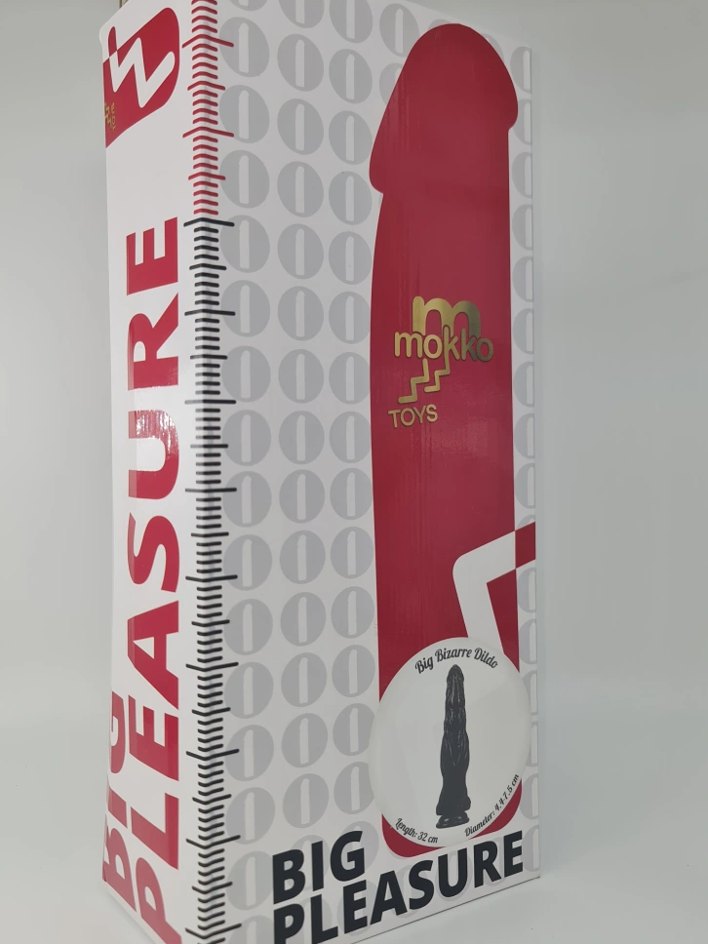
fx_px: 845
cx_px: 345
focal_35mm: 31
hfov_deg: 45.4
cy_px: 452
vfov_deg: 58.3
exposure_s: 1/241
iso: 50
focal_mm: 7
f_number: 1.8
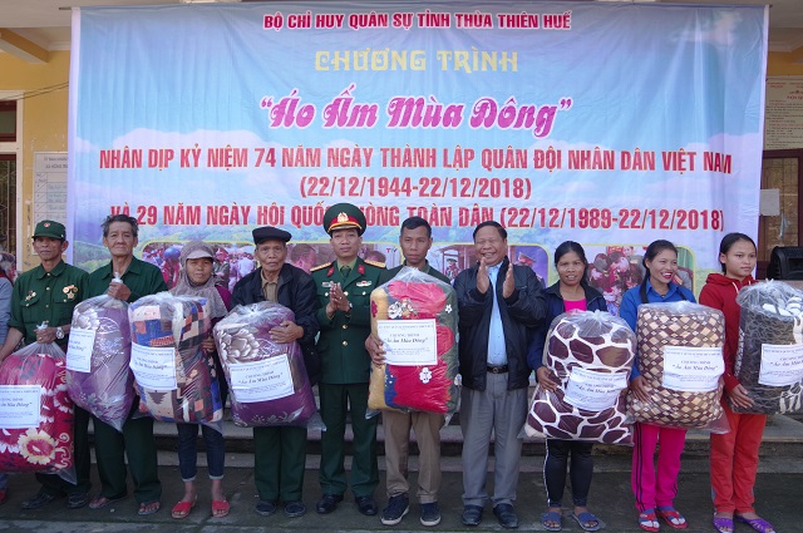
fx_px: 601
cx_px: 402
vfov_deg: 47.8
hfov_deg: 67.4
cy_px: 266
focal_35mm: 27
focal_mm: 18
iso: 400
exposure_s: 1/125
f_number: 7.1
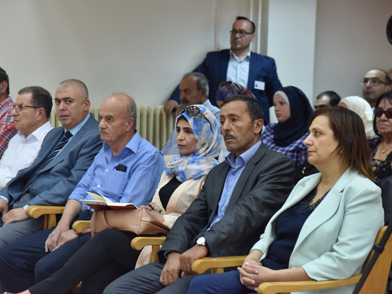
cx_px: 187
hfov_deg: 17.3
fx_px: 1291
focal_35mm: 114
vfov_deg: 13.0
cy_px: 147
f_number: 5.6
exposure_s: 1/125
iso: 1600
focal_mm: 105
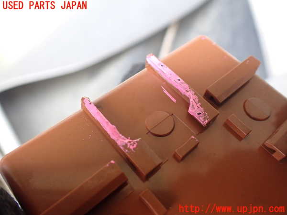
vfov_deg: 46.8
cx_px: 144
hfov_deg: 60.0
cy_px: 108
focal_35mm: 30
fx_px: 249
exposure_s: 1/125
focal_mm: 5.4
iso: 400
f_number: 2.3
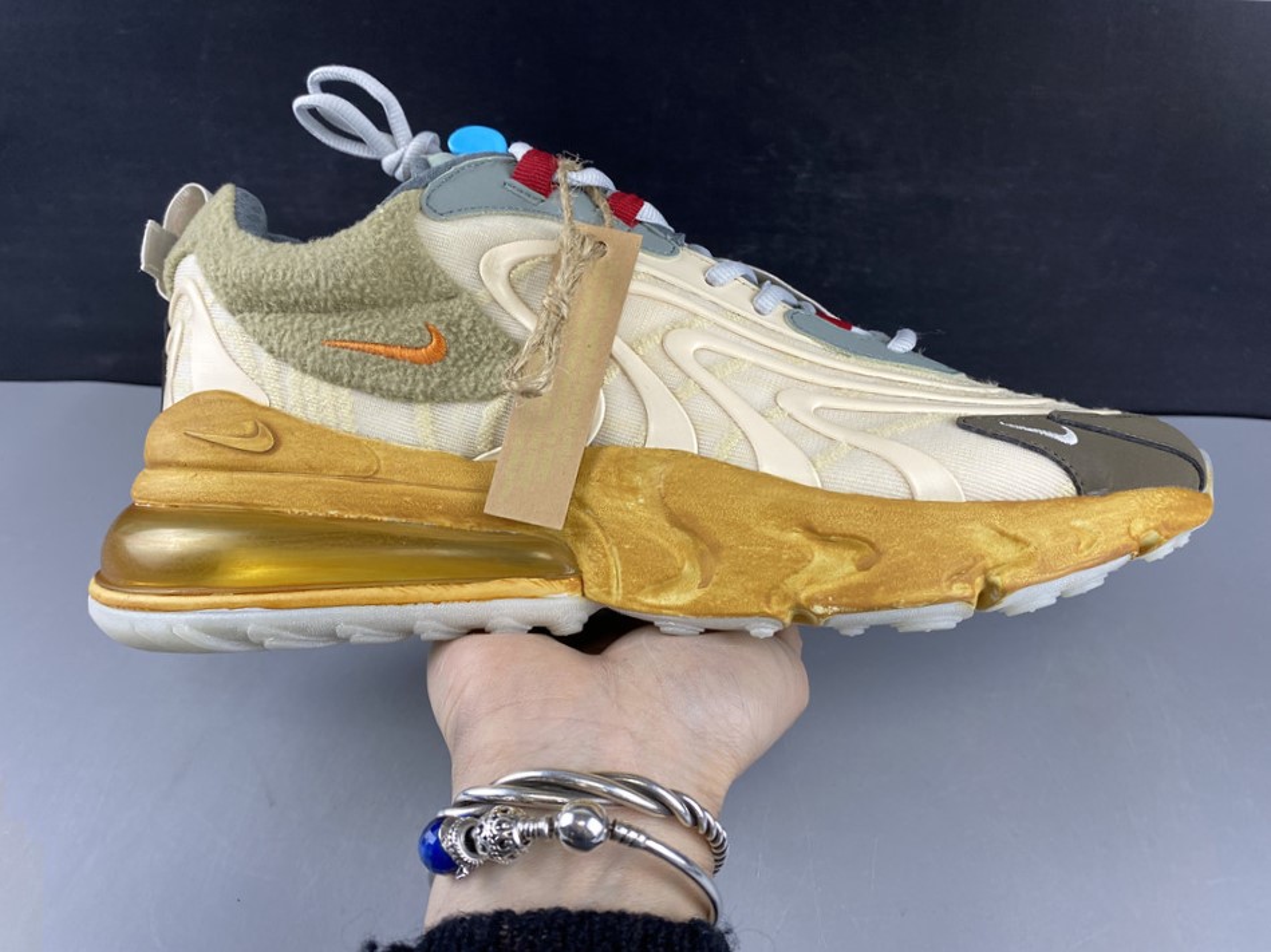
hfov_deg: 67.3
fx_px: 954
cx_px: 636
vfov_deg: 53.0
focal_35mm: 26
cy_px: 476
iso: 64
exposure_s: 1/100
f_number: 1.8
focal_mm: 4.25
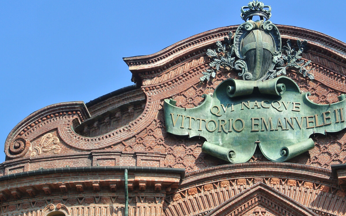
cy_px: 156
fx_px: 1188
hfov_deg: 16.6
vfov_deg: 10.4
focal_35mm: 126
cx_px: 208
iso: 100
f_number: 5.6
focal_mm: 30
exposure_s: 1/320
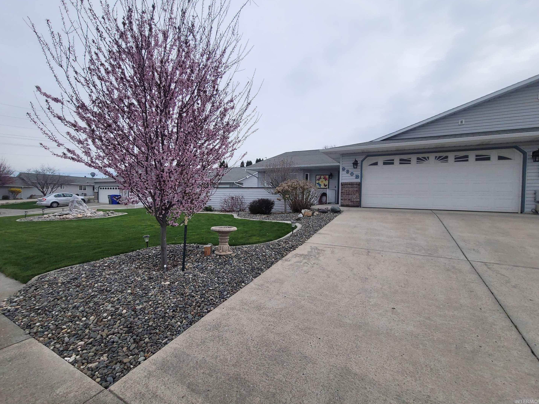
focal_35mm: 14
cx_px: 268
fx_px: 218
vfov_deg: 85.7
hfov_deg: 102.1
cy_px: 204
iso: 64
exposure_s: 1/1157
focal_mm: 2.2
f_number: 2.2
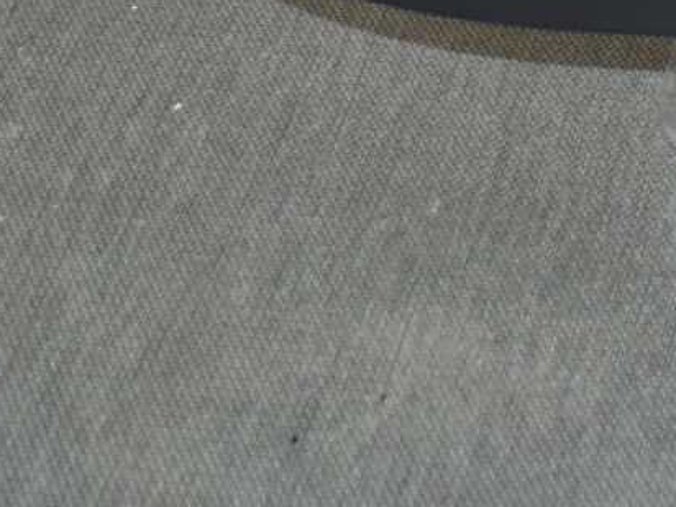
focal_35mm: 188
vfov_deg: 7.4
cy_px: -665
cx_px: 1293
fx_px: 3671
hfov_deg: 9.9
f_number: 3.8
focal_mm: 21
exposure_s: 1/30
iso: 1000
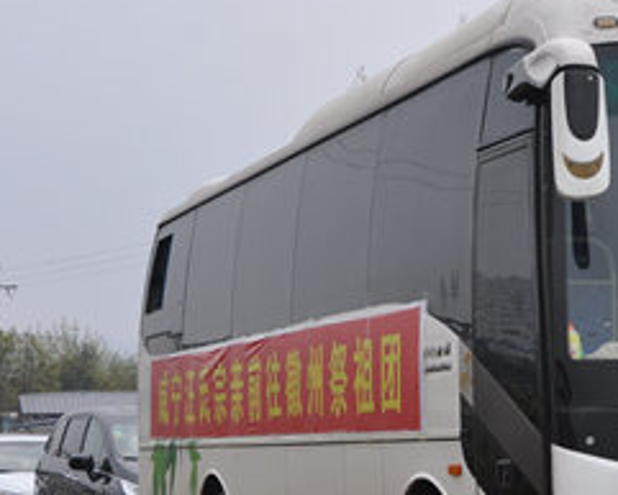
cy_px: 309
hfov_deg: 16.8
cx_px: 603
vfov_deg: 13.8
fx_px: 2049
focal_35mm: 112
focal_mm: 32
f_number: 9
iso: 200
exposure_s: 1/320
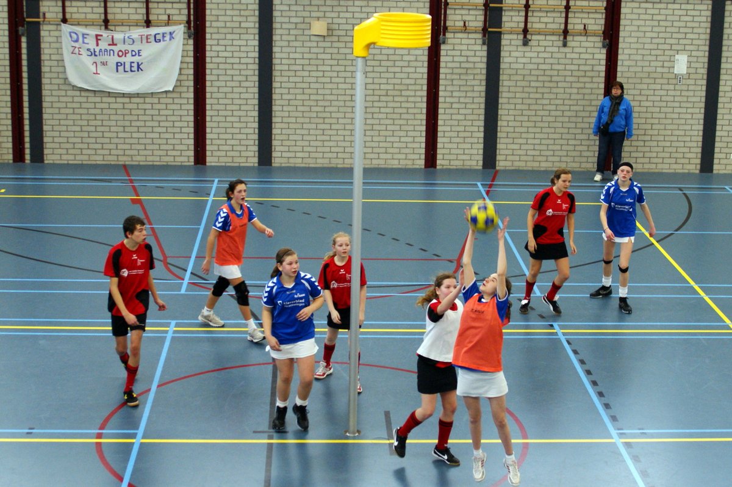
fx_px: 853
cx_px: 366
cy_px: 244
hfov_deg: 46.4
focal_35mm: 42
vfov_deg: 31.8
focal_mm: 28
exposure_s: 1/125
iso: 400
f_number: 3.2
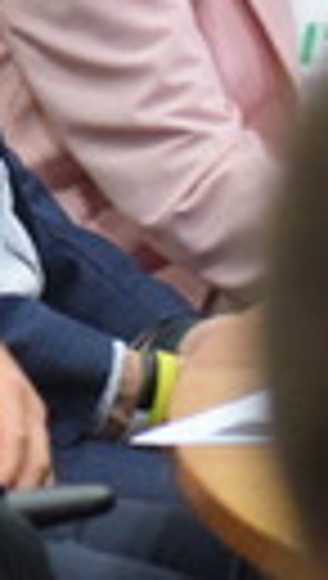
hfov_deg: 1.3
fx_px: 14411
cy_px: -220
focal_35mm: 936
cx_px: 321
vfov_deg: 2.3
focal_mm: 135
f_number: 4.2
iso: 2500
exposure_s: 1/125
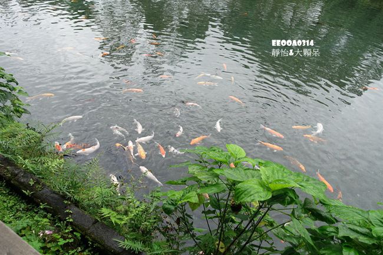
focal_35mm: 24
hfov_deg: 73.8
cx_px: 192
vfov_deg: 53.1
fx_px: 255
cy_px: 128
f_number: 3.2
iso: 125
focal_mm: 8.8
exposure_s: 1/80
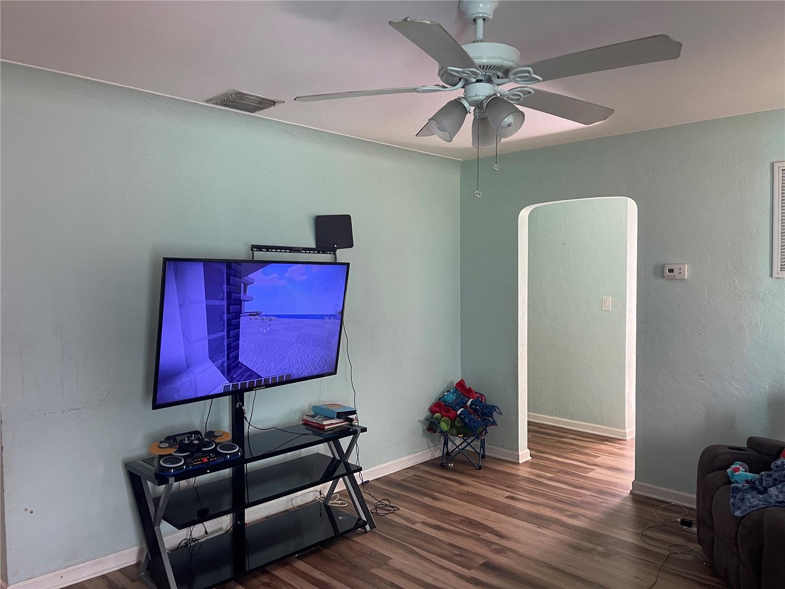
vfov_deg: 54.9
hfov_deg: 69.4
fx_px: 567
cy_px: 294
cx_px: 392
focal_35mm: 25
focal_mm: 5.1
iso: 200
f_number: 1.6
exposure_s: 1/60
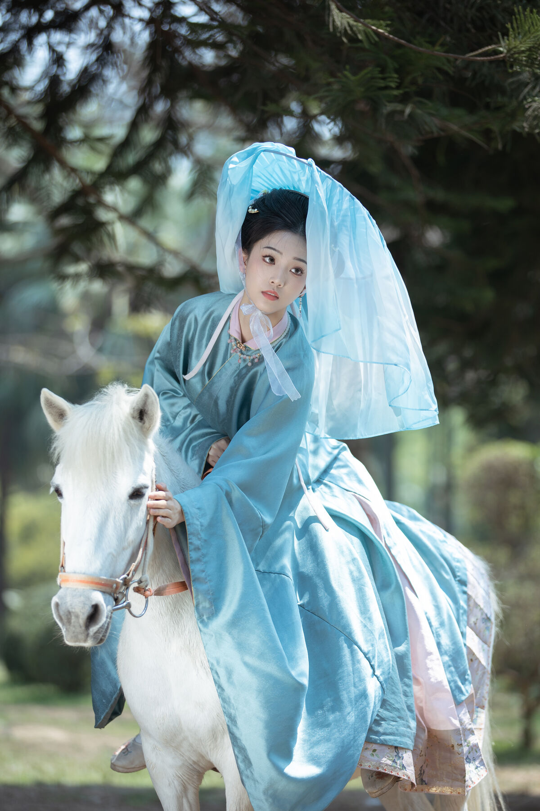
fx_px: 2925
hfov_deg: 10.5
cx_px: 270
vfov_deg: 15.8
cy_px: 406
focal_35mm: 130
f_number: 2.8
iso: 100
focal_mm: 130
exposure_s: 1/500
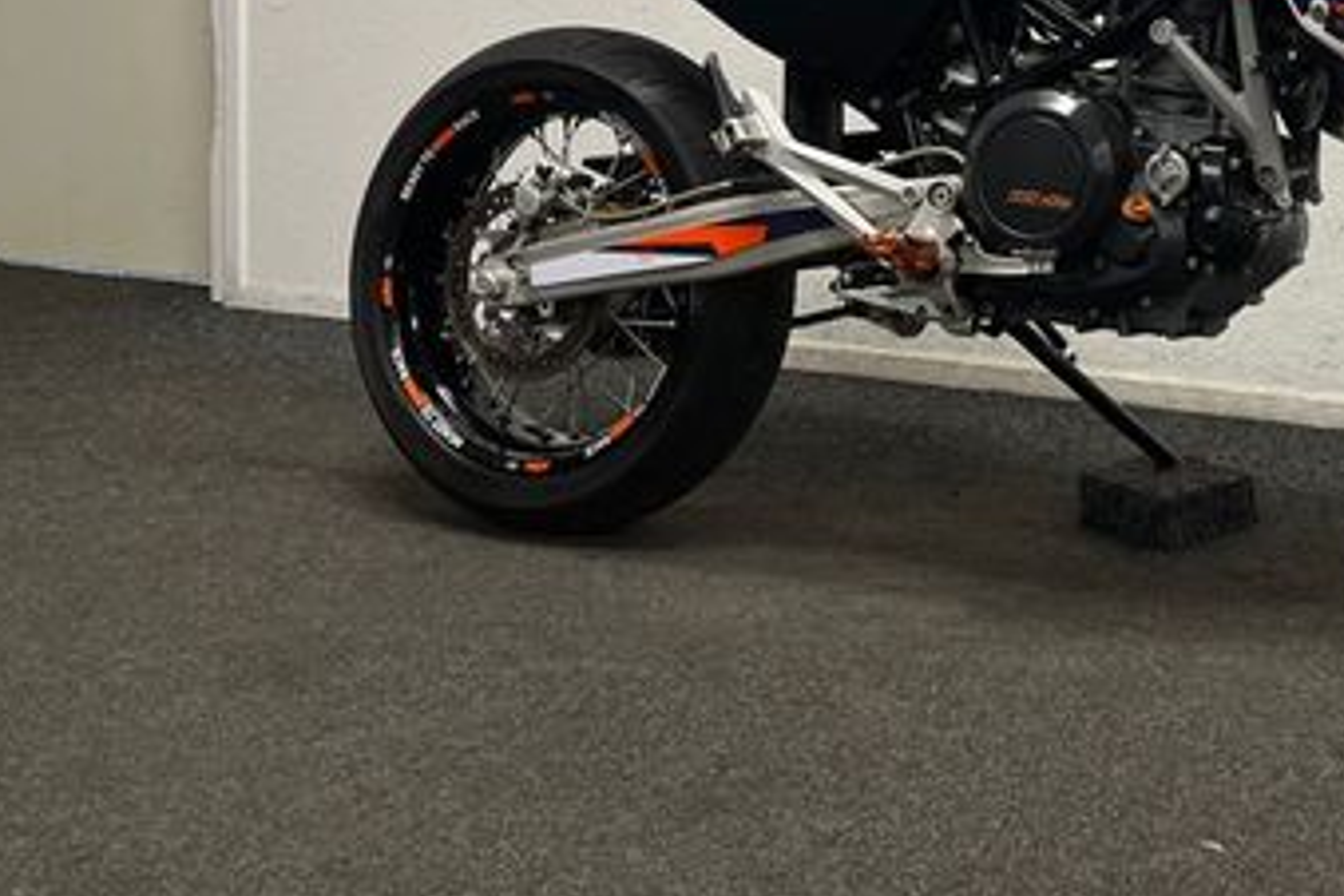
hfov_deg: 36.4
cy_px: -48
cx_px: 1213
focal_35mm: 51
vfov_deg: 24.9
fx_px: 1904
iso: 125
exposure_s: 1/100
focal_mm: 5.1
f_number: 1.6
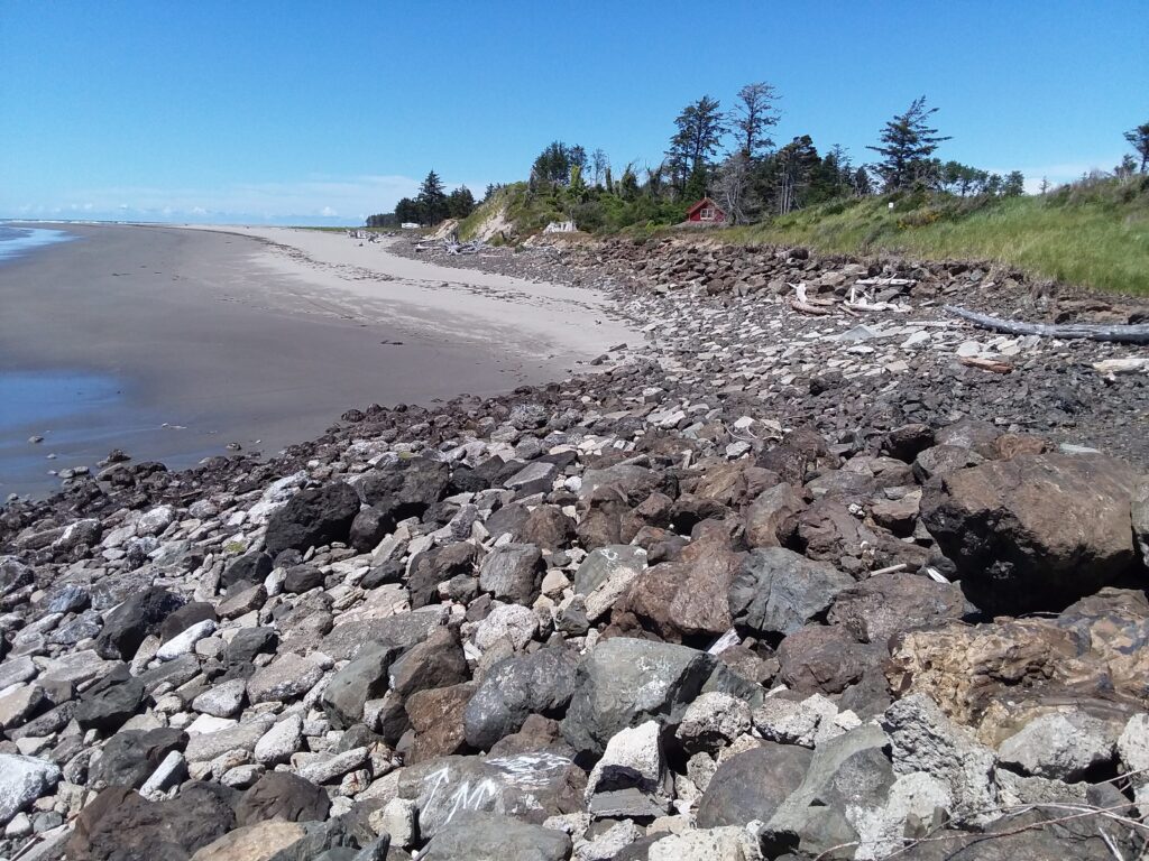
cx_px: 574
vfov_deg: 51.4
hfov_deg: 65.3
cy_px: 430
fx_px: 896
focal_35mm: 27
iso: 50
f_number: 1.9
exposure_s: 1/1922
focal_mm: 2.91
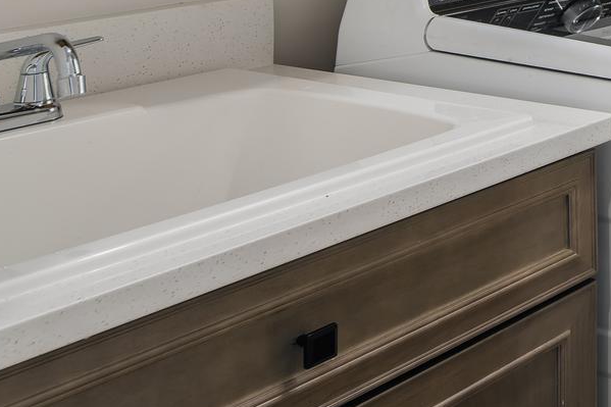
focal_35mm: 65
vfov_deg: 19.7
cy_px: -77
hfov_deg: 24.5
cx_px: 902
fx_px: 1103
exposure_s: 1/200
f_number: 9
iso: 160
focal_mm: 19
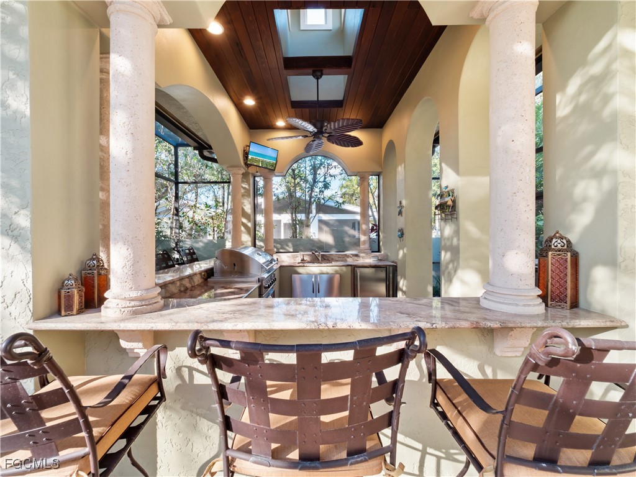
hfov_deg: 102.1
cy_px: 238
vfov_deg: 85.7
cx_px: 318
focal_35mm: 14
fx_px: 257
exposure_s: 1/6
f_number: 7.1
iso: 200
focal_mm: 7
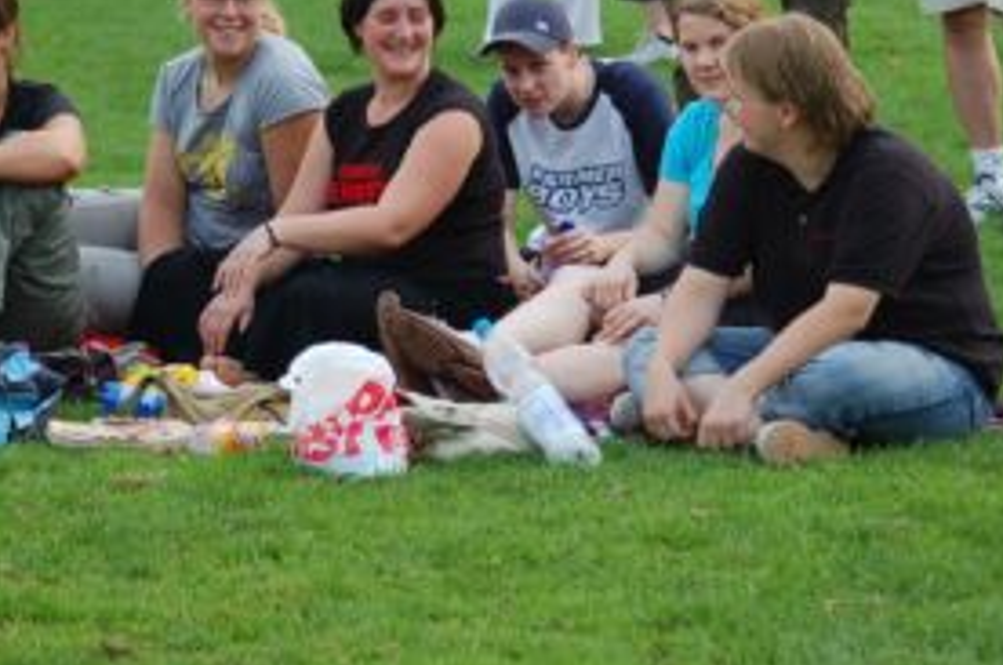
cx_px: 525
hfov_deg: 9.7
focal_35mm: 212
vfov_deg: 6.5
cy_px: 233
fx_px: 5896
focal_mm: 86
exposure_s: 1/640
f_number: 4
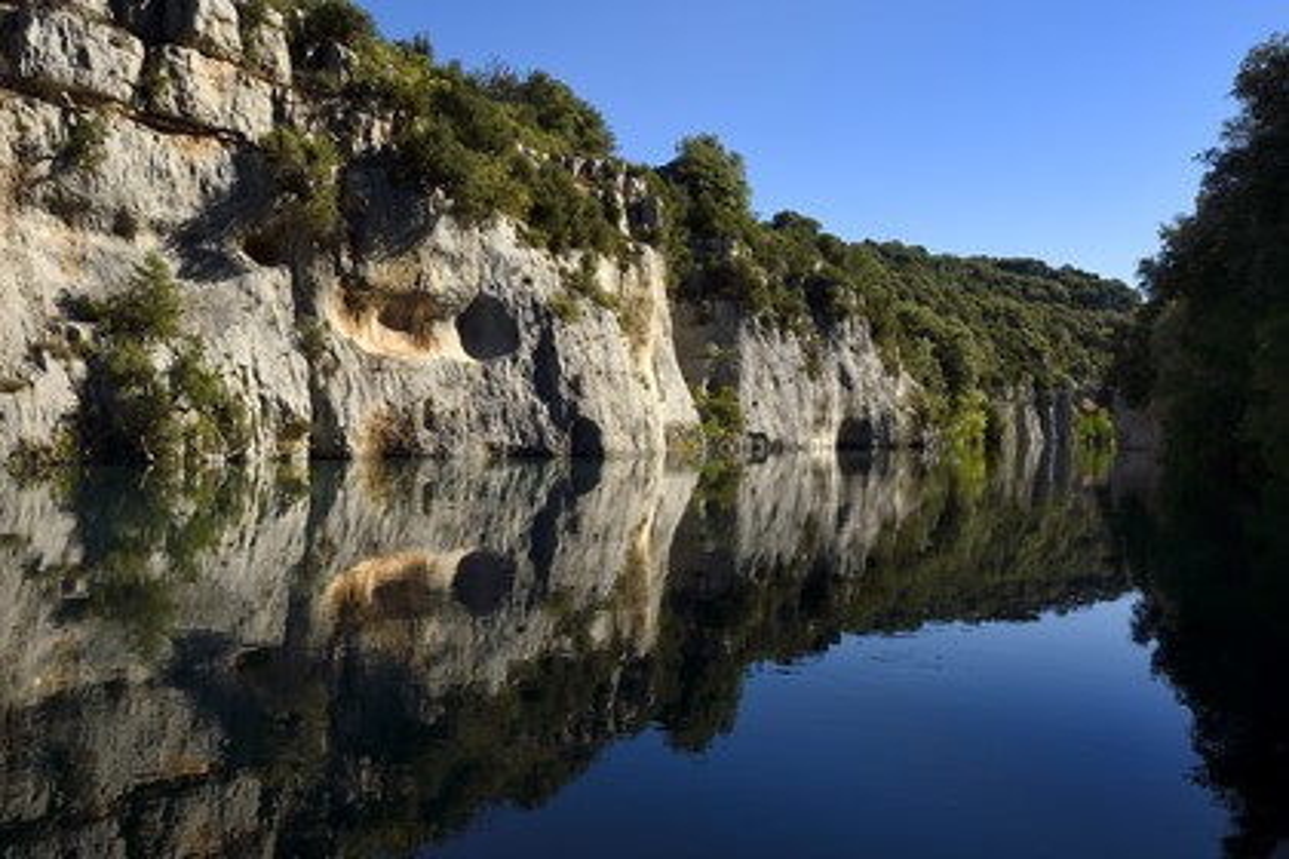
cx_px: 644
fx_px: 1002
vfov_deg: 46.4
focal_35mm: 28
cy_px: 430
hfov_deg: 65.5
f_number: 14
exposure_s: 1/160
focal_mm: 28
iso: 200
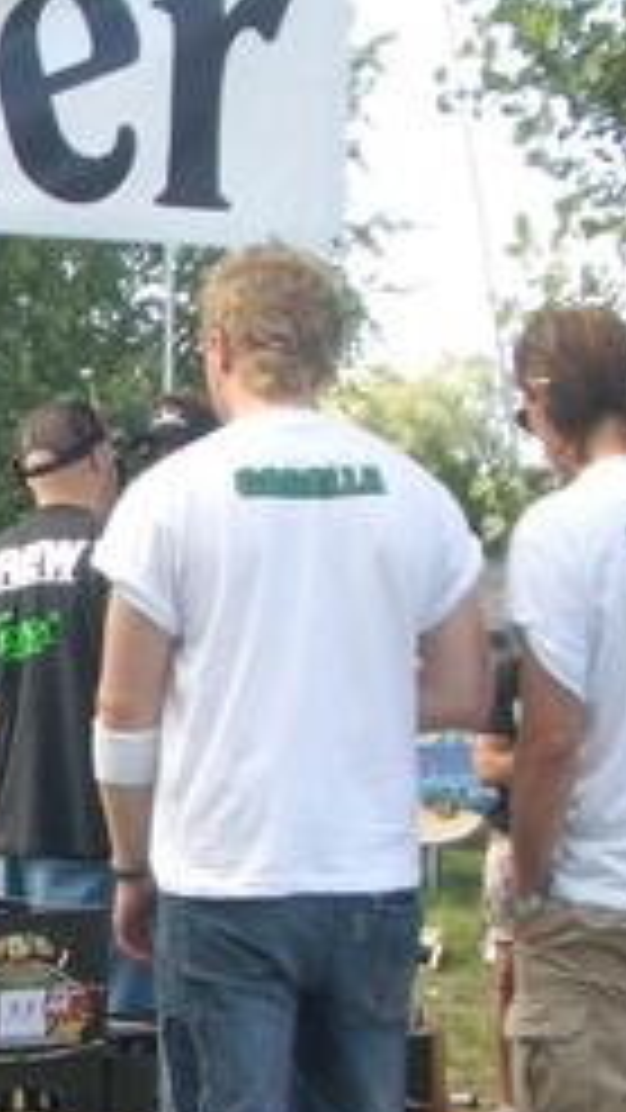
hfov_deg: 11.4
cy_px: 815
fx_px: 2920
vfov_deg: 21.4
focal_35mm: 99
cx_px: -495
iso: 50
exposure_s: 1/200
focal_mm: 5.8
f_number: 2.6
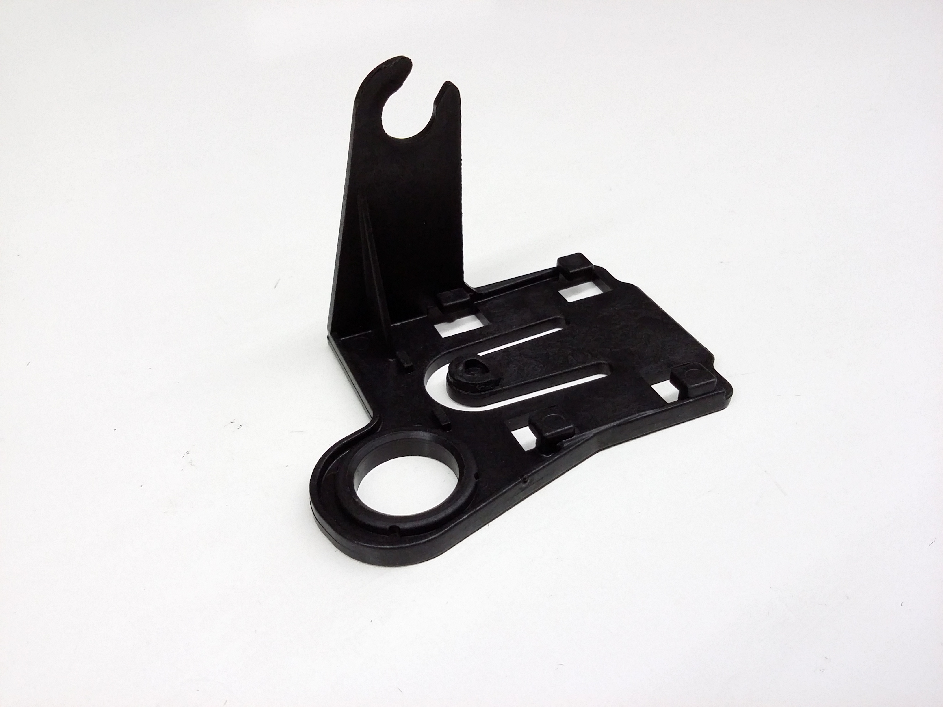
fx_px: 872
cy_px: 354
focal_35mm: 32
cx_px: 472
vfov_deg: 44.2
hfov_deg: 56.8
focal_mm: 3.4
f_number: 2.4
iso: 160
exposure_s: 1/15
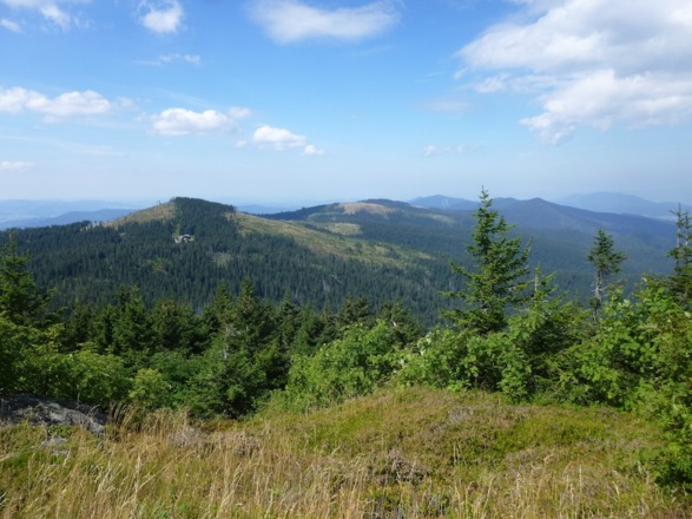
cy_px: 260
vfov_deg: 54.9
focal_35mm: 25
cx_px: 346
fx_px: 500
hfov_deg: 69.4
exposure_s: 1/800
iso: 100
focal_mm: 4.5
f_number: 3.1
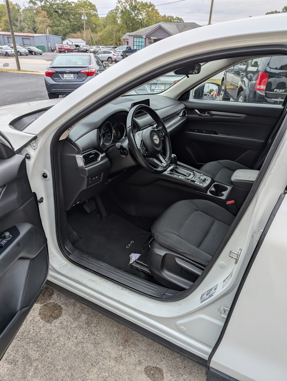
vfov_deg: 71.5
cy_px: 190
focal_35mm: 24
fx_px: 265
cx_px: 144
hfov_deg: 56.9
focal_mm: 6.9
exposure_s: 1/222
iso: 21
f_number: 1.68
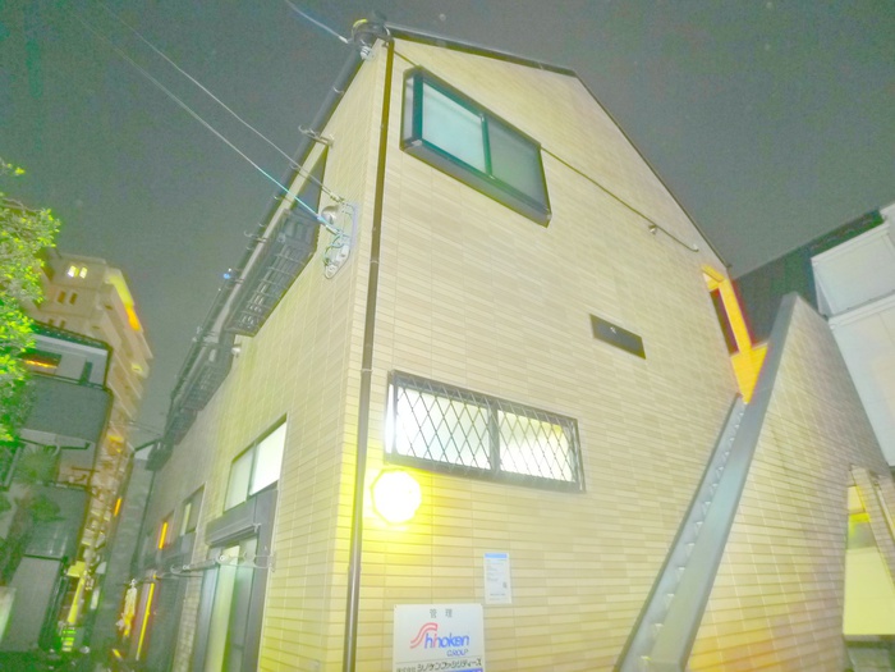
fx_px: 621
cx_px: 448
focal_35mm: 24
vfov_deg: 56.8
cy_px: 336
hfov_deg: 71.6
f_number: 2
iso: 400
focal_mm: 5.1
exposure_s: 1/2.5
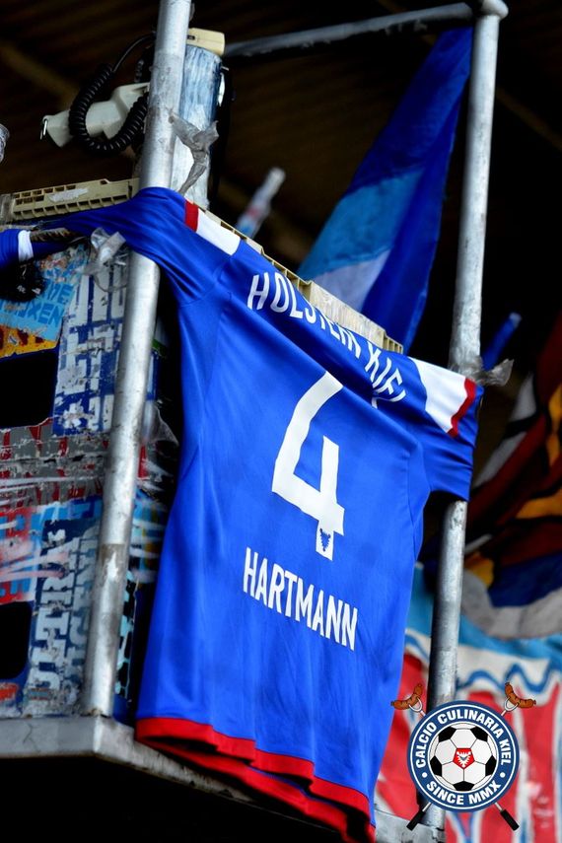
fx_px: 2459
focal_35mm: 105
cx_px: 281
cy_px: 422
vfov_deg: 19.5
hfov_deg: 13.0
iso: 800
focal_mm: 70
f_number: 3.2
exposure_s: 1/800
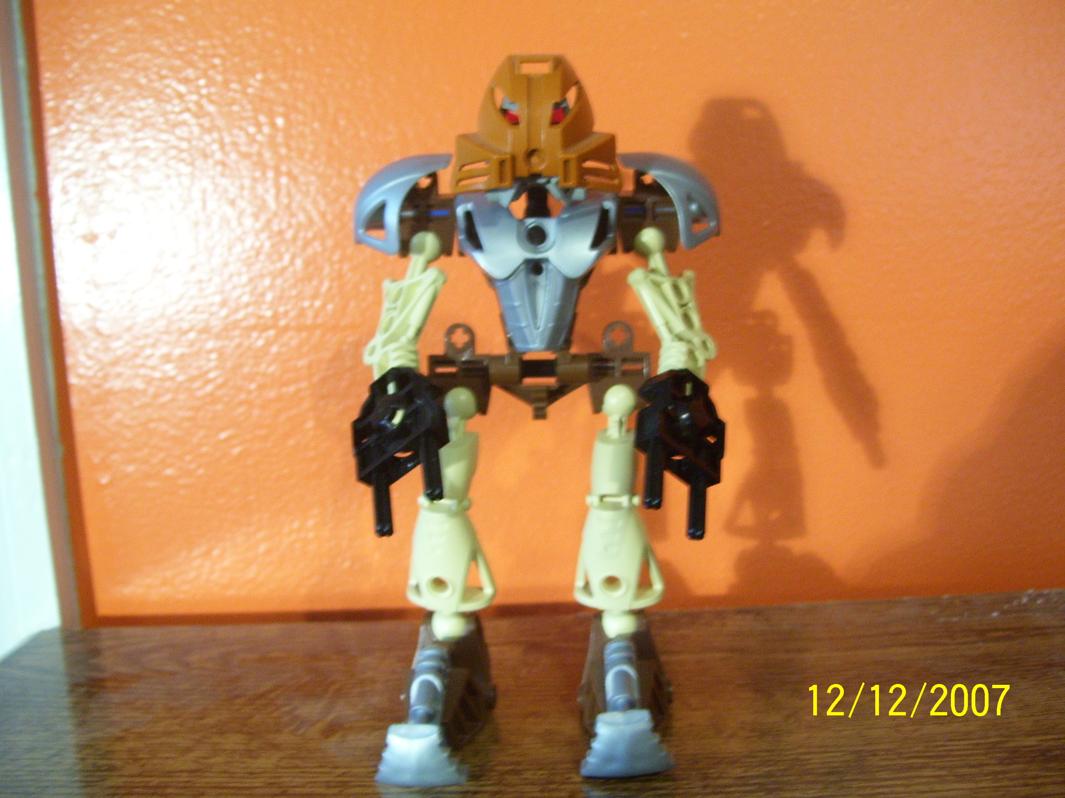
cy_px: 399
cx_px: 532
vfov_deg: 38.7
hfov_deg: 50.1
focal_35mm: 37
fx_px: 1138
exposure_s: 1/8
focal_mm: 6
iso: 160
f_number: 2.7
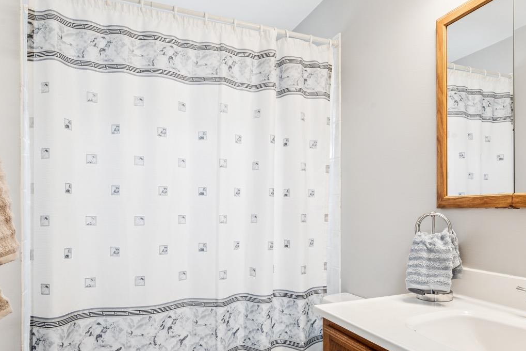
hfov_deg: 71.4
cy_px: 207
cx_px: 284
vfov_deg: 51.0
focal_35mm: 25
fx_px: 365
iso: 200
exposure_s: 1/30
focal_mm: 17
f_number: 11
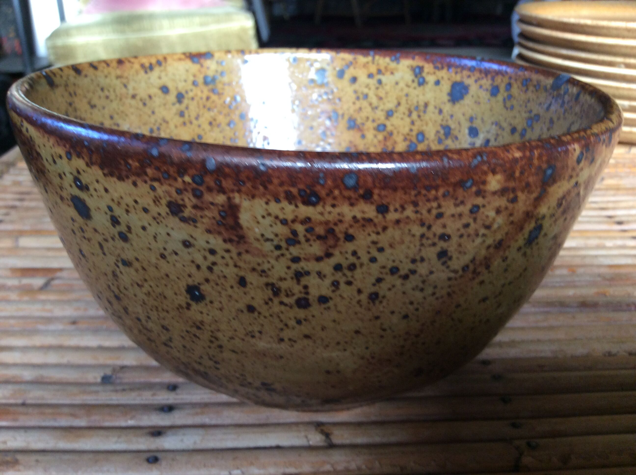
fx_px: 587
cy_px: 238
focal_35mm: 32
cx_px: 318
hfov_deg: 56.9
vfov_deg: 44.1
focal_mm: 3.3
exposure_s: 1/25
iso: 64
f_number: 2.4
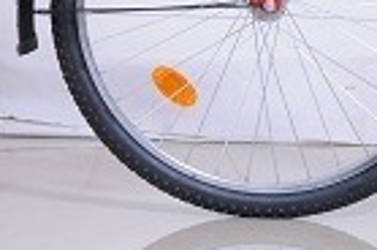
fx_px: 3939
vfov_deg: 3.6
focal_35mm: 377
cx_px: -108
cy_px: -182
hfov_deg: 5.4
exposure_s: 1/160
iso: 200
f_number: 11
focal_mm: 70
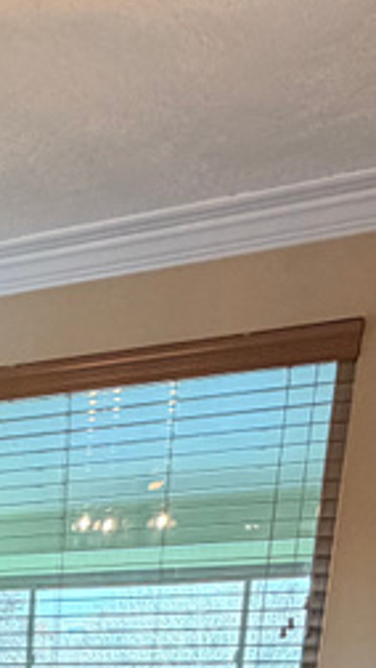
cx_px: -331
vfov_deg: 27.1
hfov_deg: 16.0
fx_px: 1097
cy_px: 917
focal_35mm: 62
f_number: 2.2
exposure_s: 1/60
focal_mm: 2.22
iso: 250
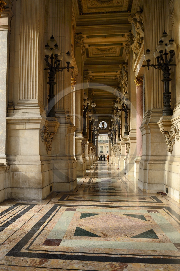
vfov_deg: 73.8
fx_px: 180
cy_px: 136
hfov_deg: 53.1
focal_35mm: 24
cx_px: 90
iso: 200
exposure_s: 1/320
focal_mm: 24
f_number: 5
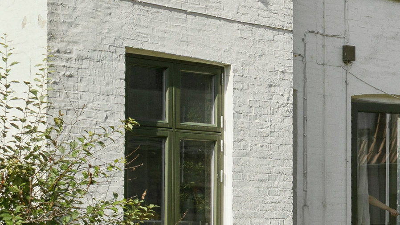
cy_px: 93
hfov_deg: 20.0
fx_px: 1114
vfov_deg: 11.5
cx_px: 347
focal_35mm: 105
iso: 200
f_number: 8
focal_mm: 20
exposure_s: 1/640
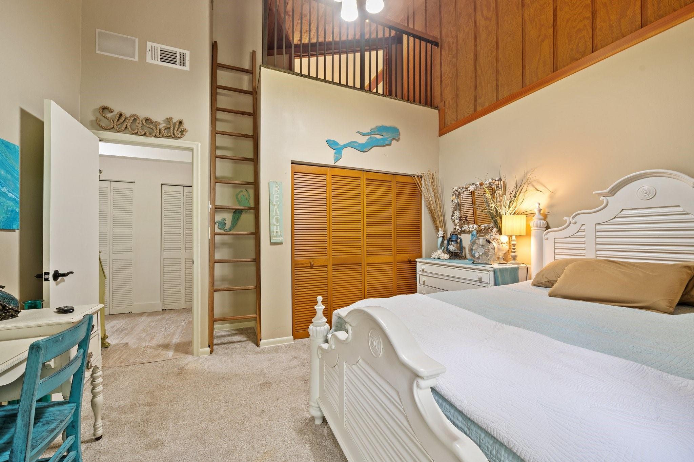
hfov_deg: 104.3
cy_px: 231
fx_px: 270
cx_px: 347
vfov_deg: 81.1
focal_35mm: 14
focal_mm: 14
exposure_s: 1/1.25
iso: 200
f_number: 8
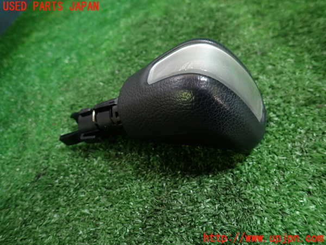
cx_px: 163
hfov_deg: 69.4
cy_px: 122
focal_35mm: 25
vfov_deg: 54.9
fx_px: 235
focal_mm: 4.5
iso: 200
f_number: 2
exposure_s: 1/30
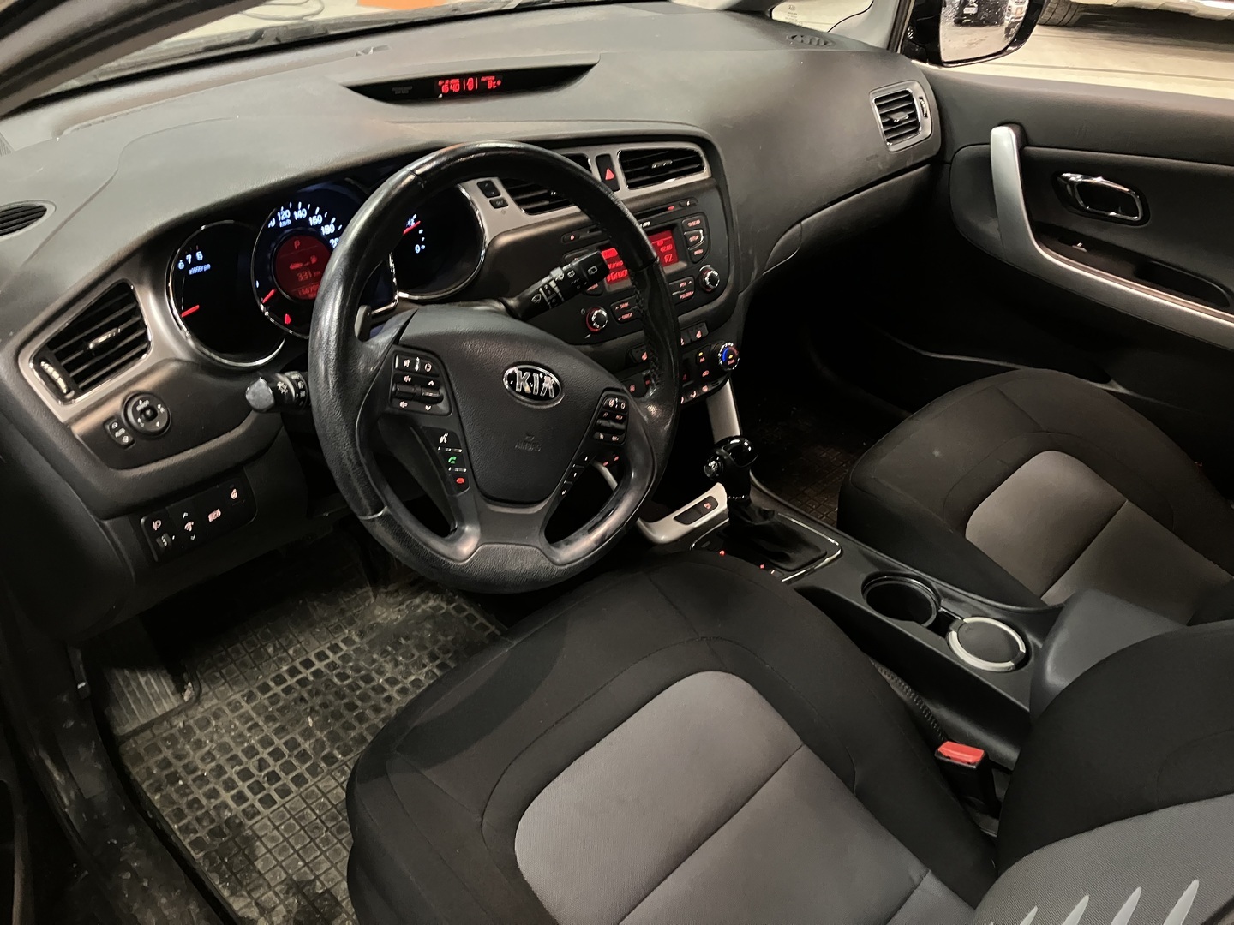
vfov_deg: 49.7
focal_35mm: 28
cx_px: 617
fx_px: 998
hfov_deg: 63.4
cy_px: 462
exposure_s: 1/25
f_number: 1.8
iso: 500
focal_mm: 3.99
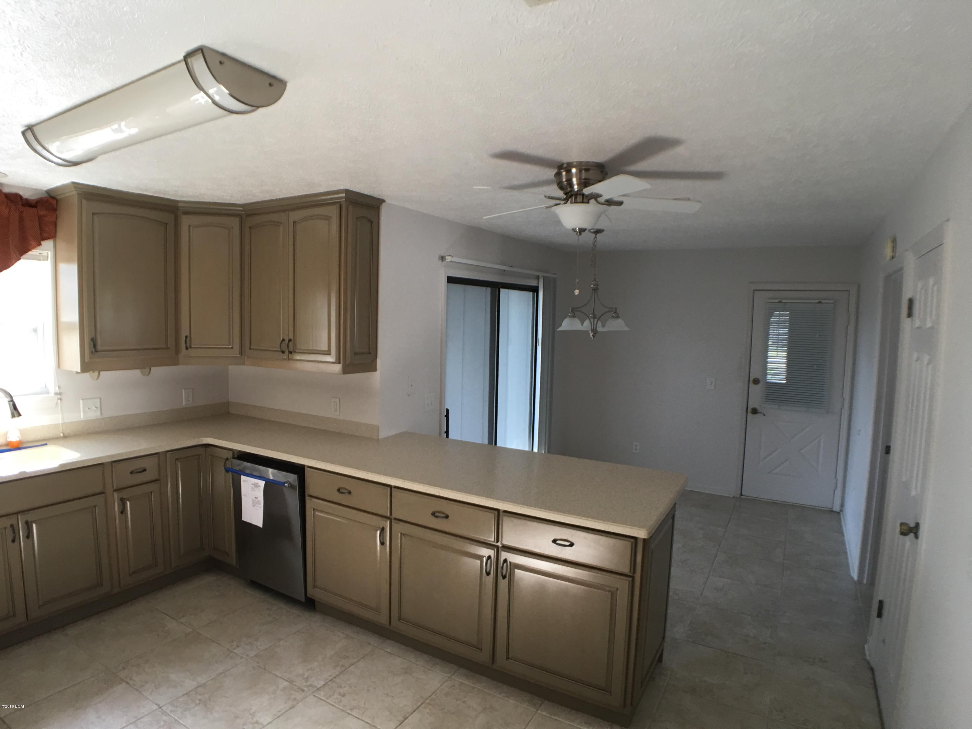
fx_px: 814
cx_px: 486
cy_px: 364
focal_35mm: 29
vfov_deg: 48.2
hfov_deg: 61.7
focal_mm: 4.15
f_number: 2.2
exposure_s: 1/30
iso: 32
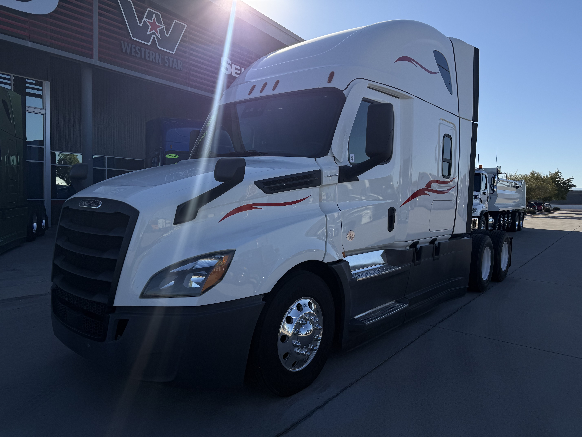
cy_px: 218
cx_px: 291
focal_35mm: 24
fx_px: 404
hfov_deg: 71.6
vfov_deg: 56.8
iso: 80
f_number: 1.78
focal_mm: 6.76
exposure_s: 1/7353
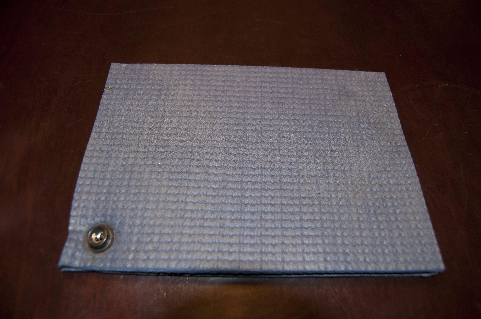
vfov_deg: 47.8
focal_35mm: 27
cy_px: 160
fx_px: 360
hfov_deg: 67.4
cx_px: 240
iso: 640
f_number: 5.6
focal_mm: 18
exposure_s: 1/30
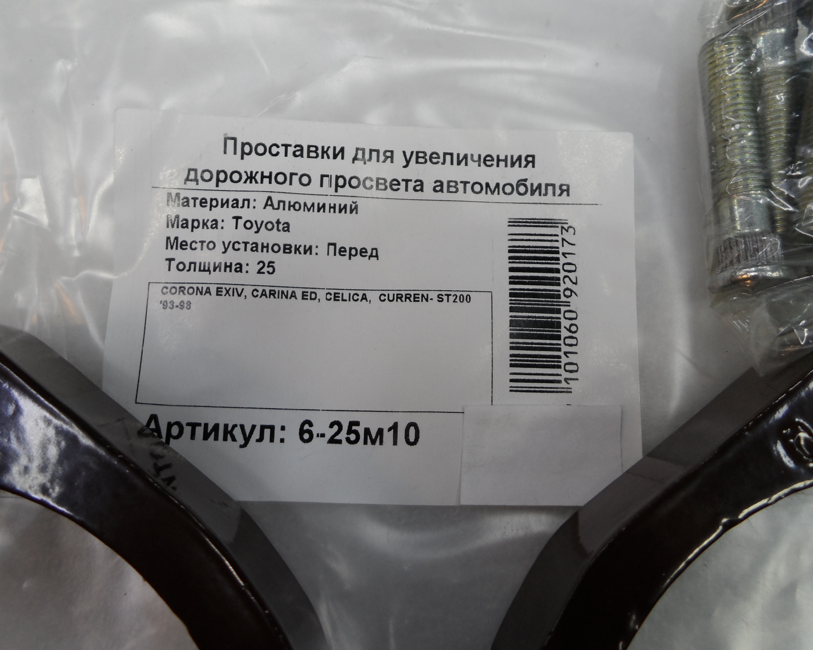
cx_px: 401
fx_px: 650
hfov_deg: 64.1
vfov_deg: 53.2
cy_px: 317
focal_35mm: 27
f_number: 2.5
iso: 80
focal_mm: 4.5
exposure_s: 1/30
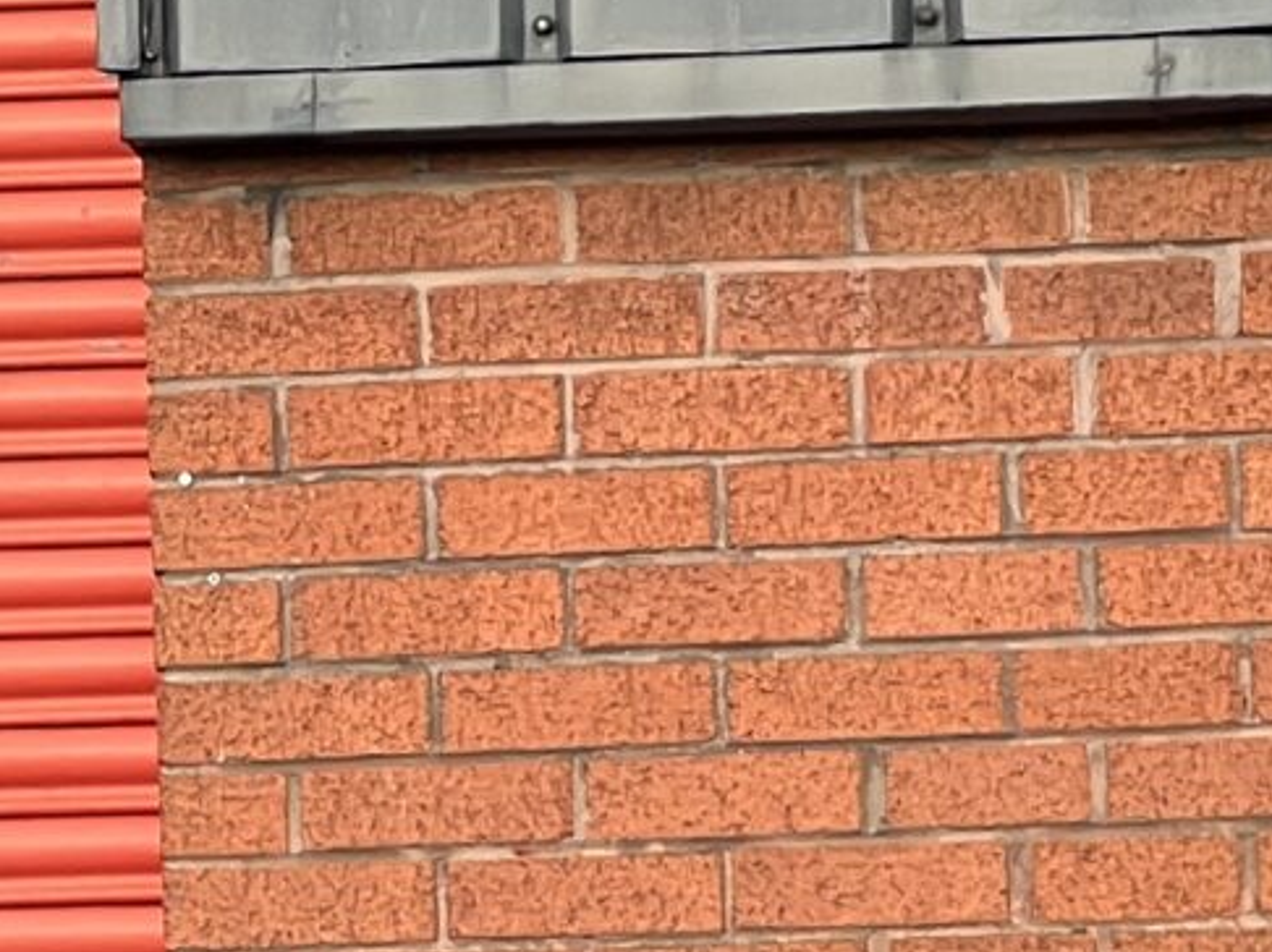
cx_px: 416
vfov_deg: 3.6
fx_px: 14912
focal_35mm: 406
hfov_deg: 4.9
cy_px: 1907
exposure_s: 1/99
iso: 40
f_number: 2.8
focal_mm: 9
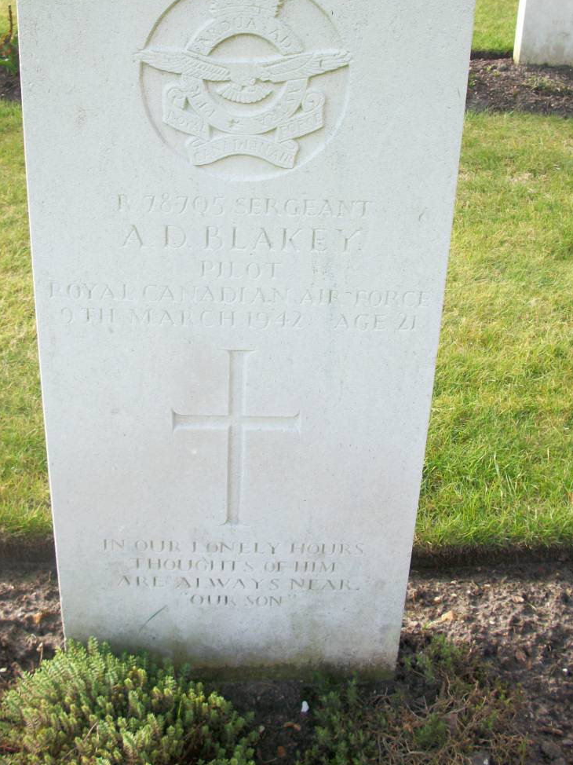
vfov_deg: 41.2
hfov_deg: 31.5
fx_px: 1016
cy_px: 331
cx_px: 300
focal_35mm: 46
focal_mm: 6.3
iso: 80
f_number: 3.1
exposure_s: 1/125
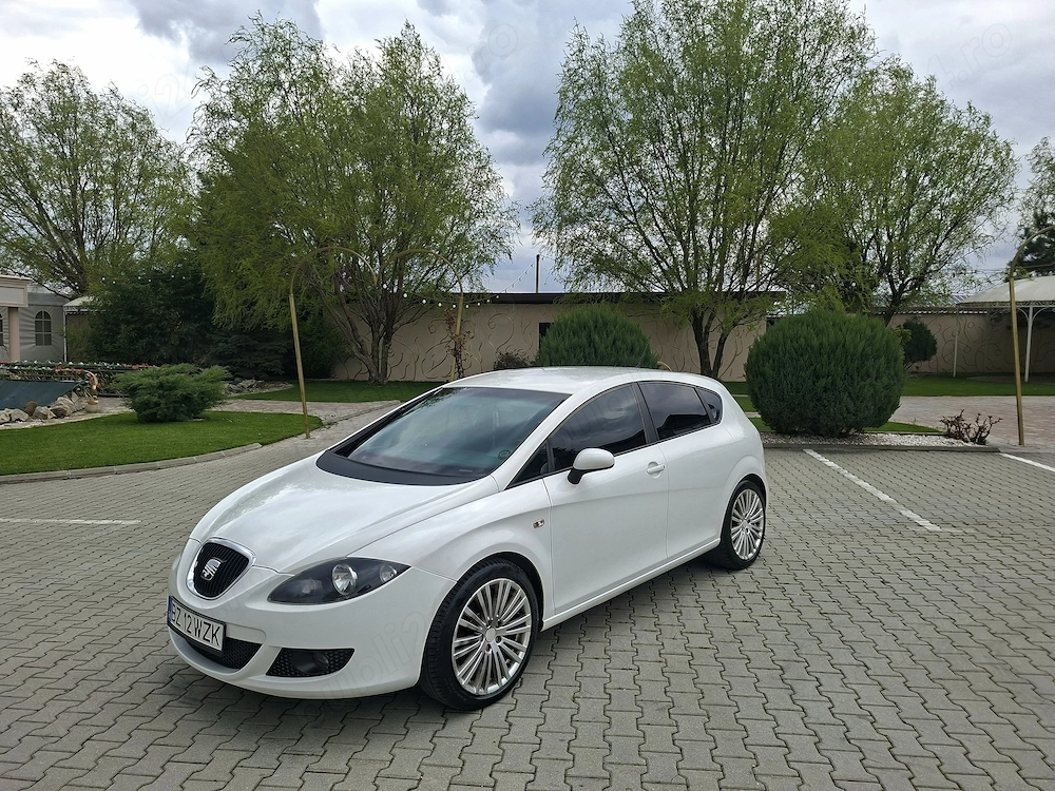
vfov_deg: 58.9
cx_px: 528
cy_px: 396
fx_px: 701
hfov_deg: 73.9
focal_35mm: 23
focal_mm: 5.54
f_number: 1.8
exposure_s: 1/1000
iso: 50
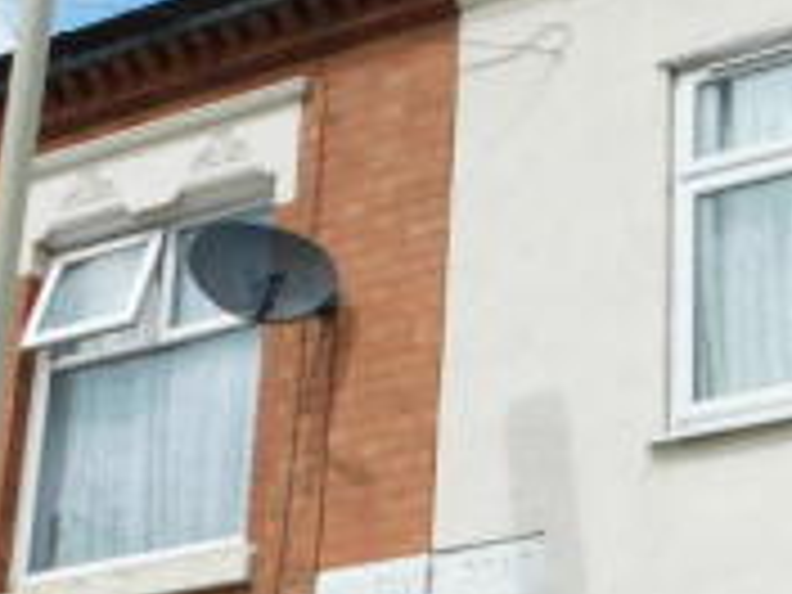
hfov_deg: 22.9
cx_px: 1028
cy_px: 533
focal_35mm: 76
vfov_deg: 19.1
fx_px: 1739
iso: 125
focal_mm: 4
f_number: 6
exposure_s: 1/500
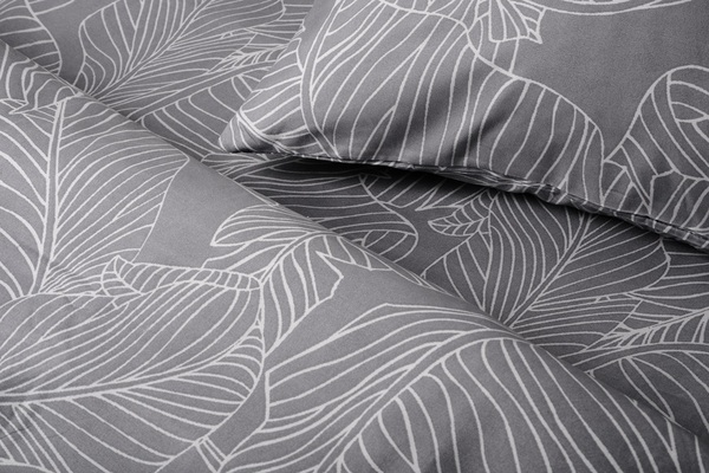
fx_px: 1674
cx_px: 354
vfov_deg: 16.1
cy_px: 236
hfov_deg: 23.9
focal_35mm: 85
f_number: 18
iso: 100
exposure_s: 1/160
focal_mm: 85
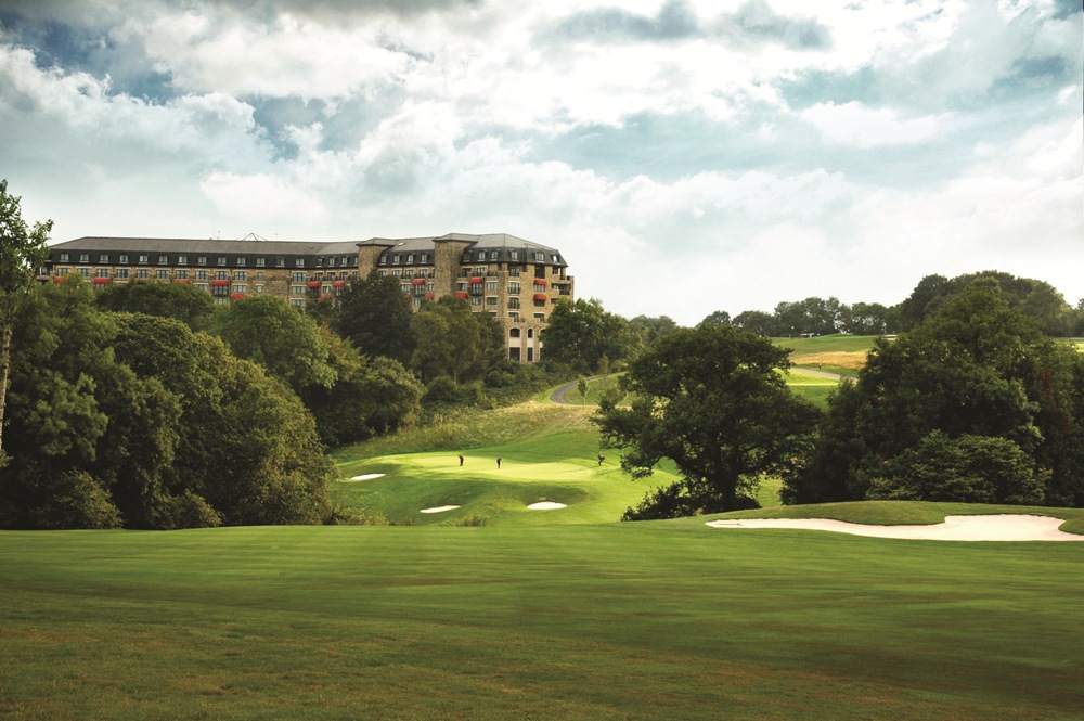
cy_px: 360
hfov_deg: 35.1
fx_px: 1715
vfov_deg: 23.7
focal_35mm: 57
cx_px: 542
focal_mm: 38
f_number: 6.3
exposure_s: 1/160
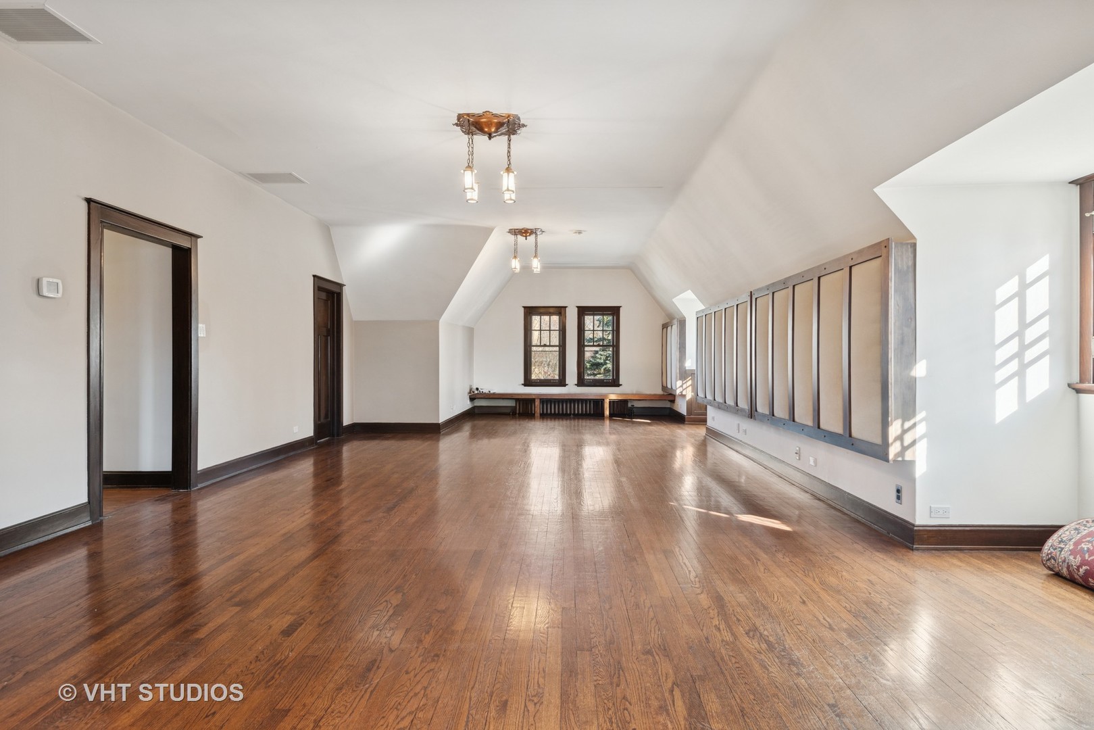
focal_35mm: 21
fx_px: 638
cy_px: 365
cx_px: 547
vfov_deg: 59.5
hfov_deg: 81.2
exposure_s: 1/60
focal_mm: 21
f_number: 8
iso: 400
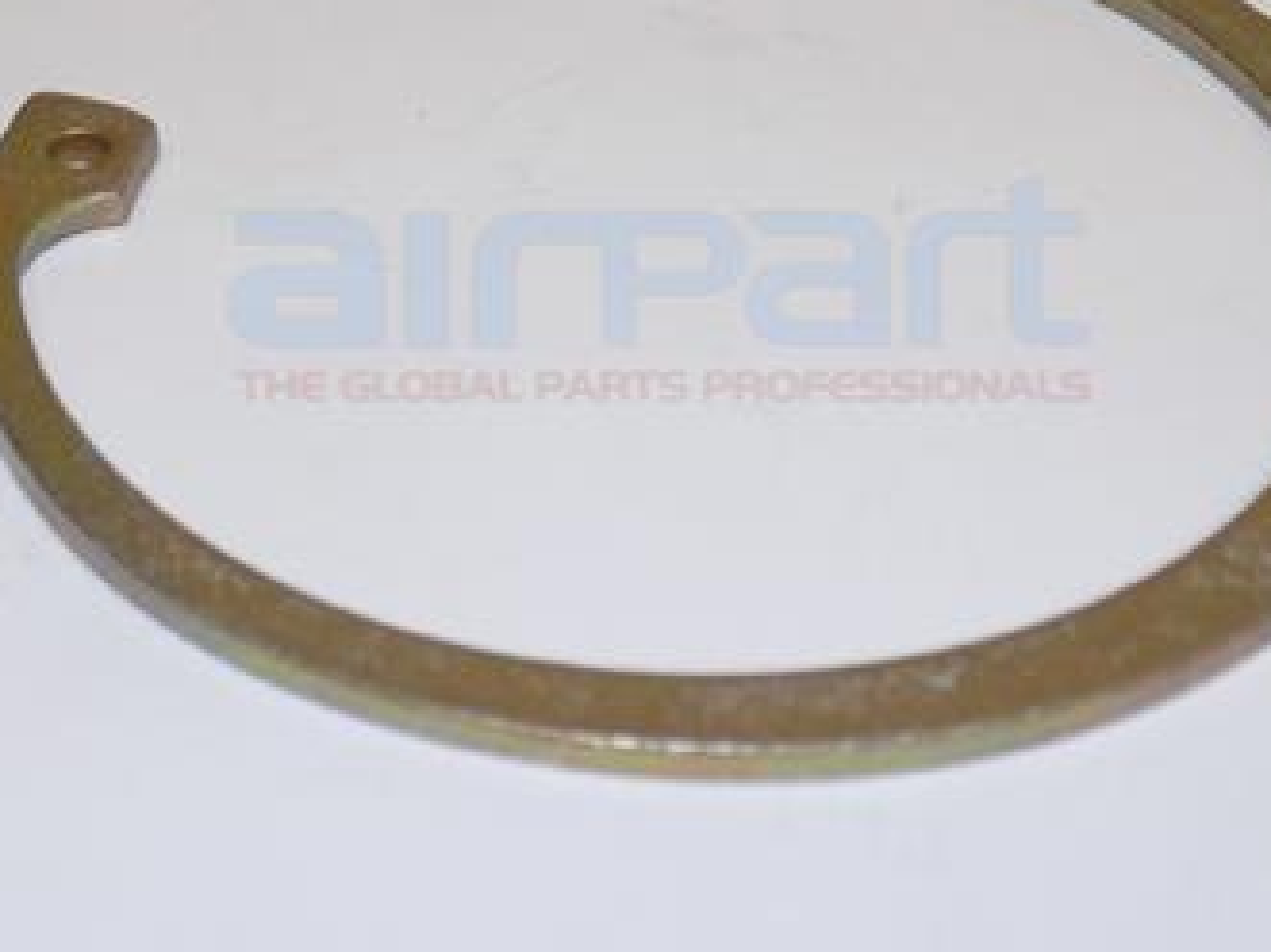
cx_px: 674
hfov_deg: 18.1
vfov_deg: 13.6
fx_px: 4001
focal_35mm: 109
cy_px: 328
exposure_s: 1/30
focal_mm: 13.9
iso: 180
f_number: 4.3
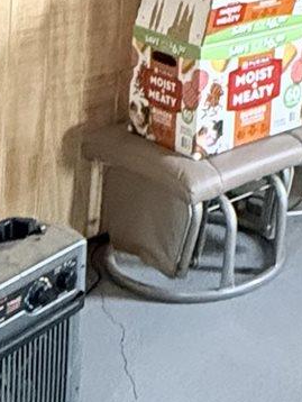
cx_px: 468
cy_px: -133
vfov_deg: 19.8
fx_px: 1046
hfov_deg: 15.1
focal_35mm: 90
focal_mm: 2.22
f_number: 2.2
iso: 1250
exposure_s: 1/60
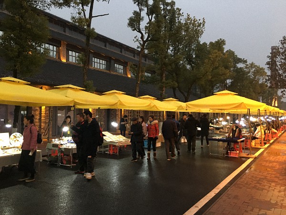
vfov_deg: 48.2
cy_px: 108
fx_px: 240
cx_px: 143
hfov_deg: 61.7
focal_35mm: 29
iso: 200
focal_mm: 4.15
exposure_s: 1/17
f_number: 2.2
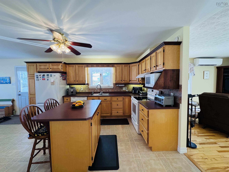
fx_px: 93
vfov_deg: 85.7
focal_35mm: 14
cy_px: 86
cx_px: 114
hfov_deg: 102.1
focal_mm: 2.22
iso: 125
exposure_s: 1/120
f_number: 2.2
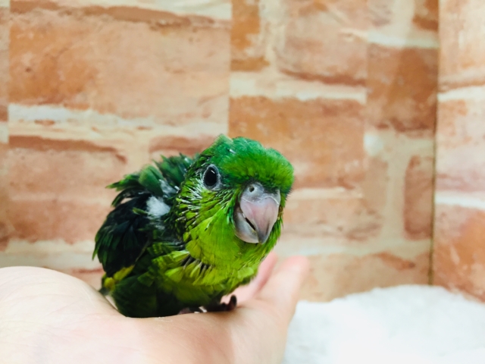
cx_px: 242
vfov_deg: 48.2
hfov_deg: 61.7
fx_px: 406
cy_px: 182
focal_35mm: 29
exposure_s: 1/30
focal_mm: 4.15
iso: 50
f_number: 2.2
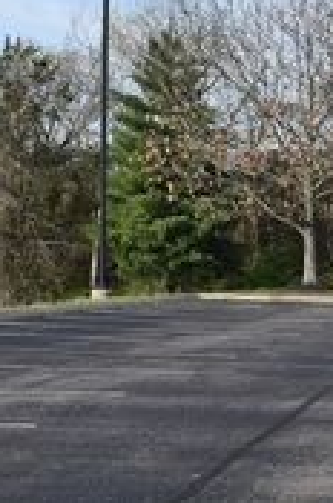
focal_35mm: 99
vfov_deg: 20.6
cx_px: 594
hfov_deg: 12.6
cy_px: 283
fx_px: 1379
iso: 125
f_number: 8
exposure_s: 1/250
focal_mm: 18
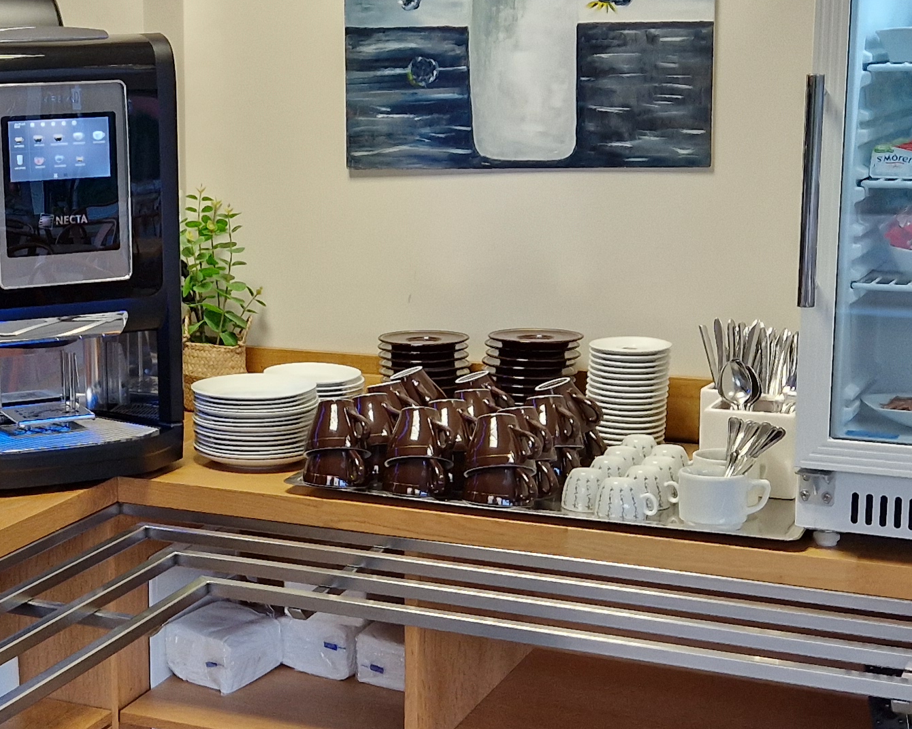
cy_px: 347
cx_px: 71
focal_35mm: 67
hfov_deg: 27.2
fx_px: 1808
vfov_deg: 22.8
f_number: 1.8
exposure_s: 1/100
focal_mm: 5.4
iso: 250
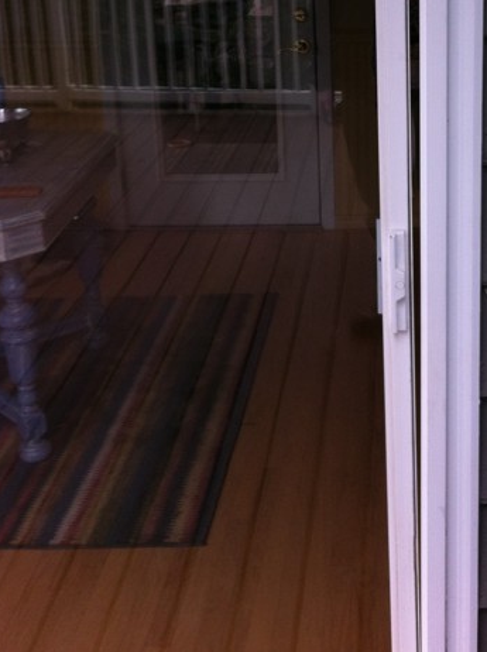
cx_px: 404
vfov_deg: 31.6
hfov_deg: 23.9
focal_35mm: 60
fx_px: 1129
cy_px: 152
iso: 80
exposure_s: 1/102
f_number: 2.8
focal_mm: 3.85
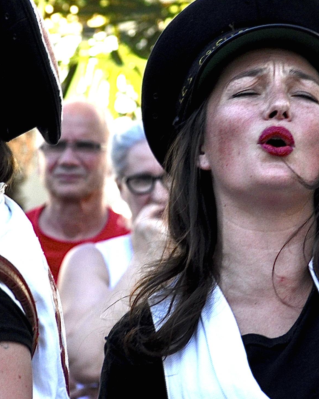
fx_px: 5865
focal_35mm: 497
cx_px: 108
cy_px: 167
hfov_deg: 3.1
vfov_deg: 3.9
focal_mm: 120
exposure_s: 1/250
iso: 200
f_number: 8
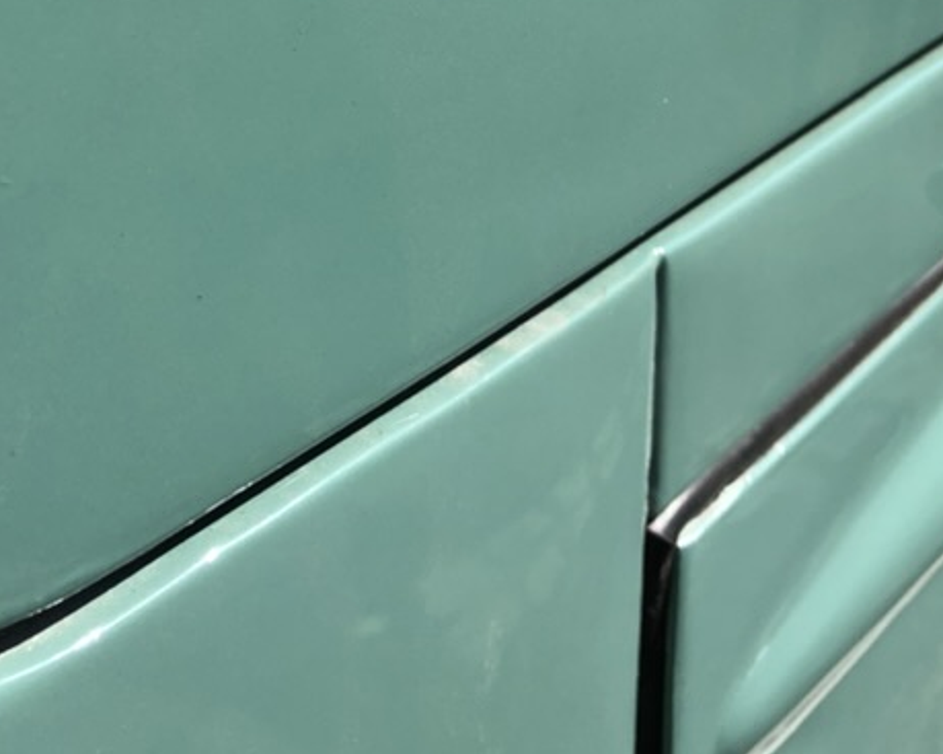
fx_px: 1702
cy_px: -228
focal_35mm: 61
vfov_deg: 22.4
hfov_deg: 30.9
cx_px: 540
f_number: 1.8
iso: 20
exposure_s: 1/2024
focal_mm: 4
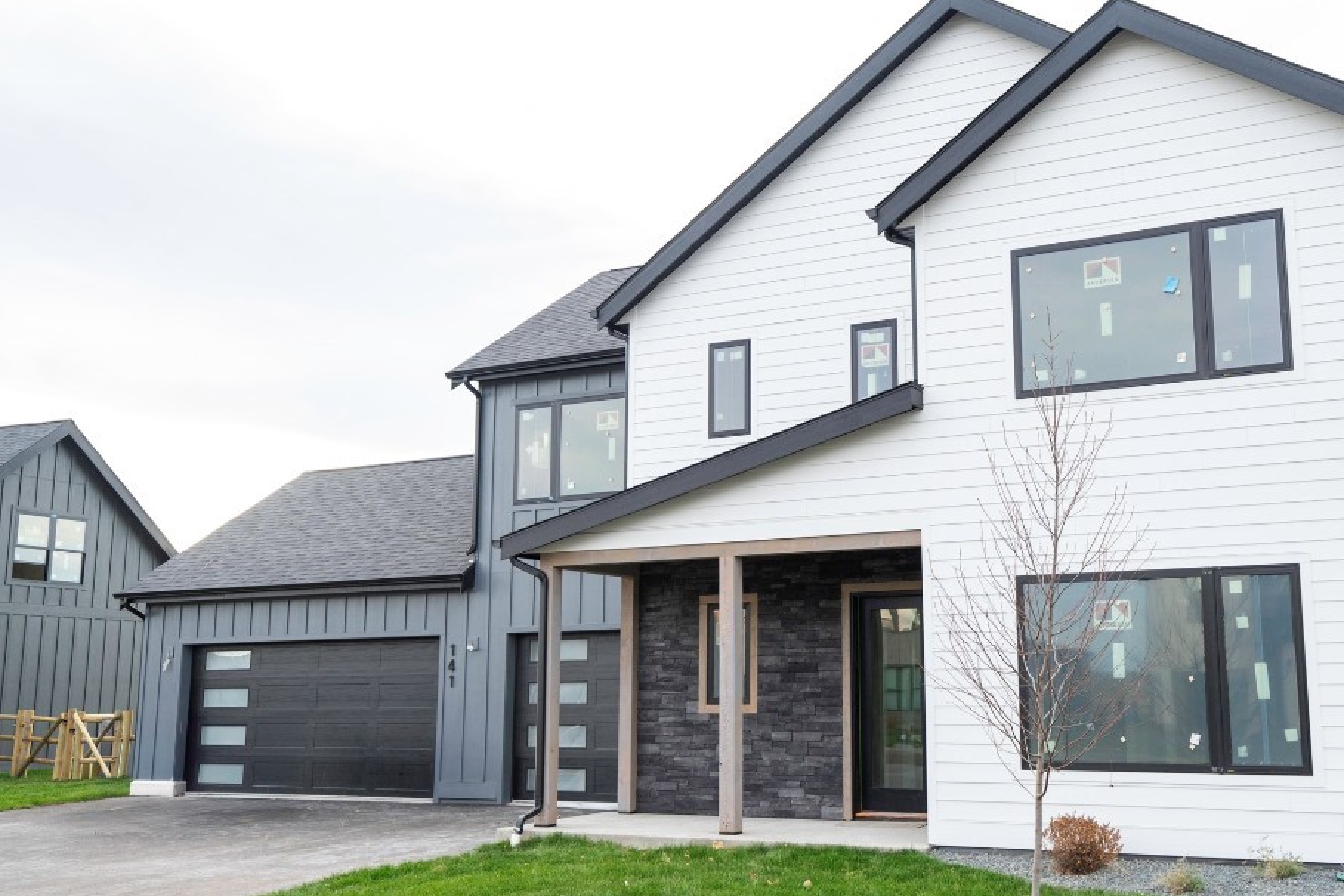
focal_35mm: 38
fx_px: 1419
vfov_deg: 35.0
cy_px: 469
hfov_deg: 50.4
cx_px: 800
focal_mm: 30
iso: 640
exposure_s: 1/1000
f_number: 3.2
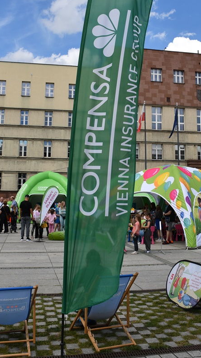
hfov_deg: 27.6
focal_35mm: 43
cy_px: 130
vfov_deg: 46.8
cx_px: 127
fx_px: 407
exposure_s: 1/320
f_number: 8
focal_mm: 18
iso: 100
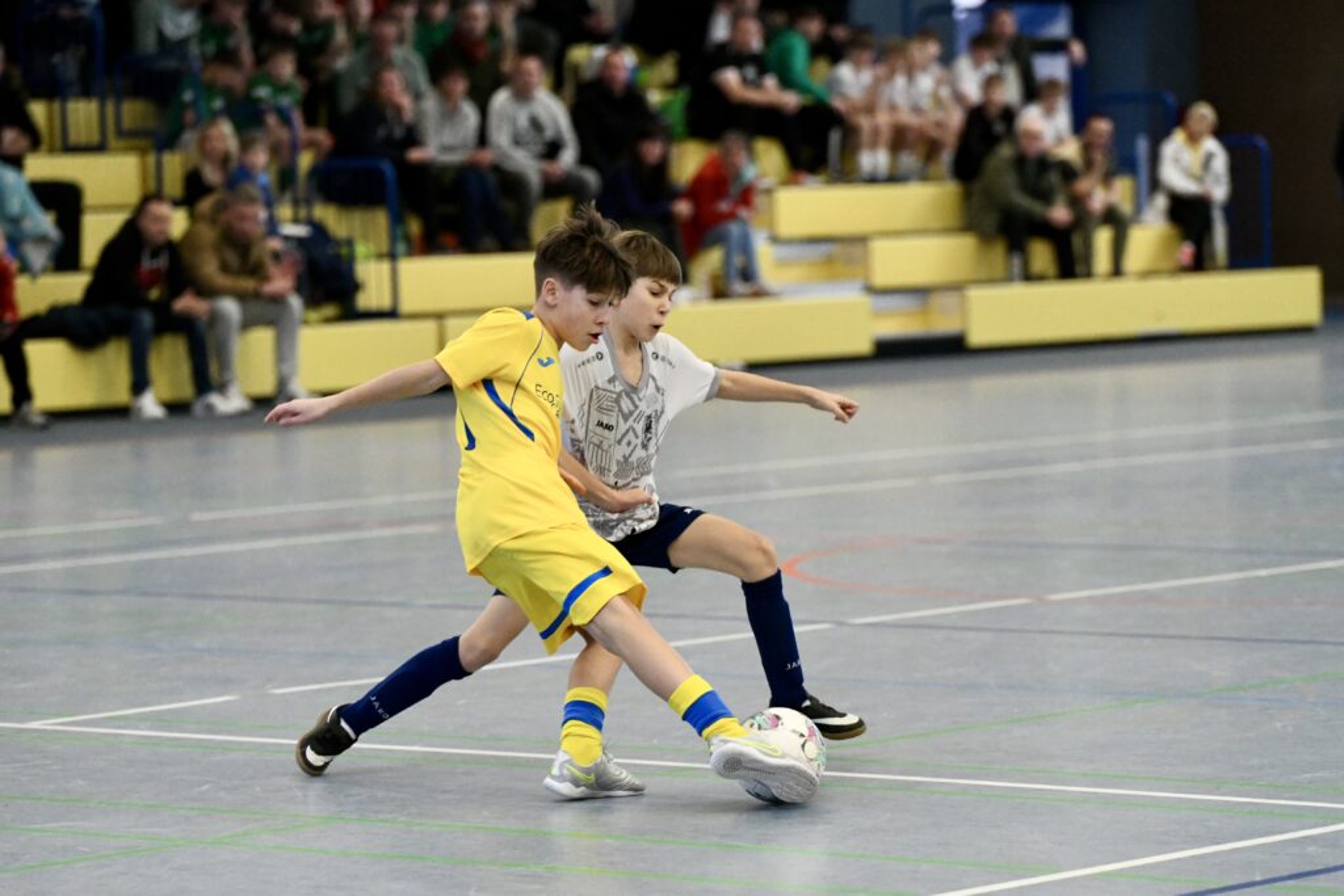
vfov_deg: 11.4
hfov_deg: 17.1
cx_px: 672
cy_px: 448
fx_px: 4480
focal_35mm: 120
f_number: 2.8
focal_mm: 120
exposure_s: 1/1600
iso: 8000
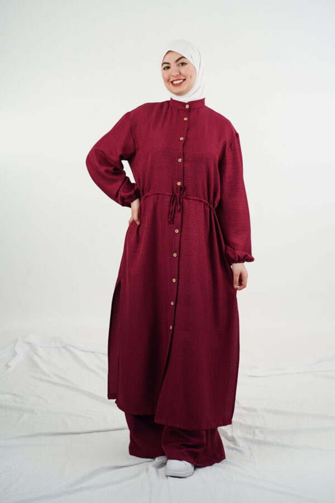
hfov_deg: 24.2
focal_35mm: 56
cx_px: 168
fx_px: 782
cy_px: 252
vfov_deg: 35.6
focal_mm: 56
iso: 400
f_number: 6.3
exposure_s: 1/100
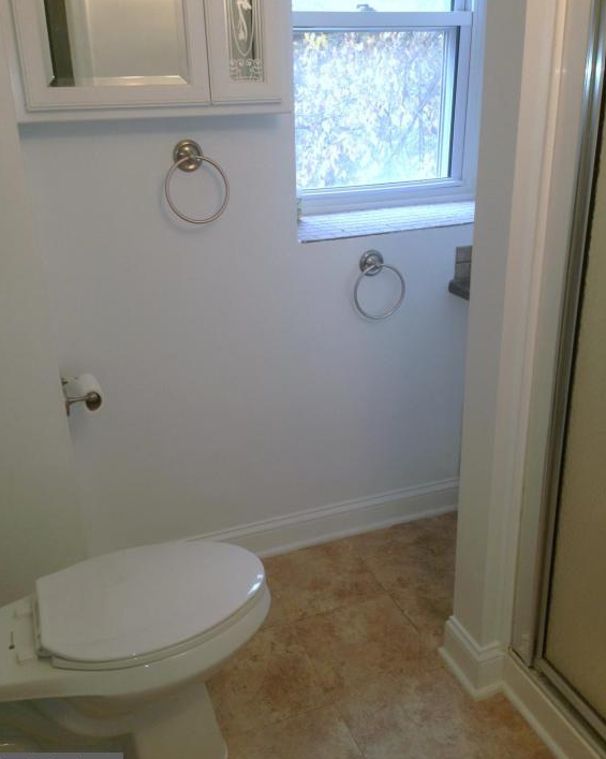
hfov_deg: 42.2
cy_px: 384
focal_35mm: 35
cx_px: 298
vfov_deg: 51.5
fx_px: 785
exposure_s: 1/40
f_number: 2.4
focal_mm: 4.12
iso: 50
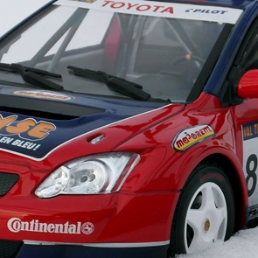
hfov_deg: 6.6
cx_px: 166
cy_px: 198
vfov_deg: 6.6
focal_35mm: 264
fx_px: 2226
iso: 80
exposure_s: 1/90
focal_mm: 14.3
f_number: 5
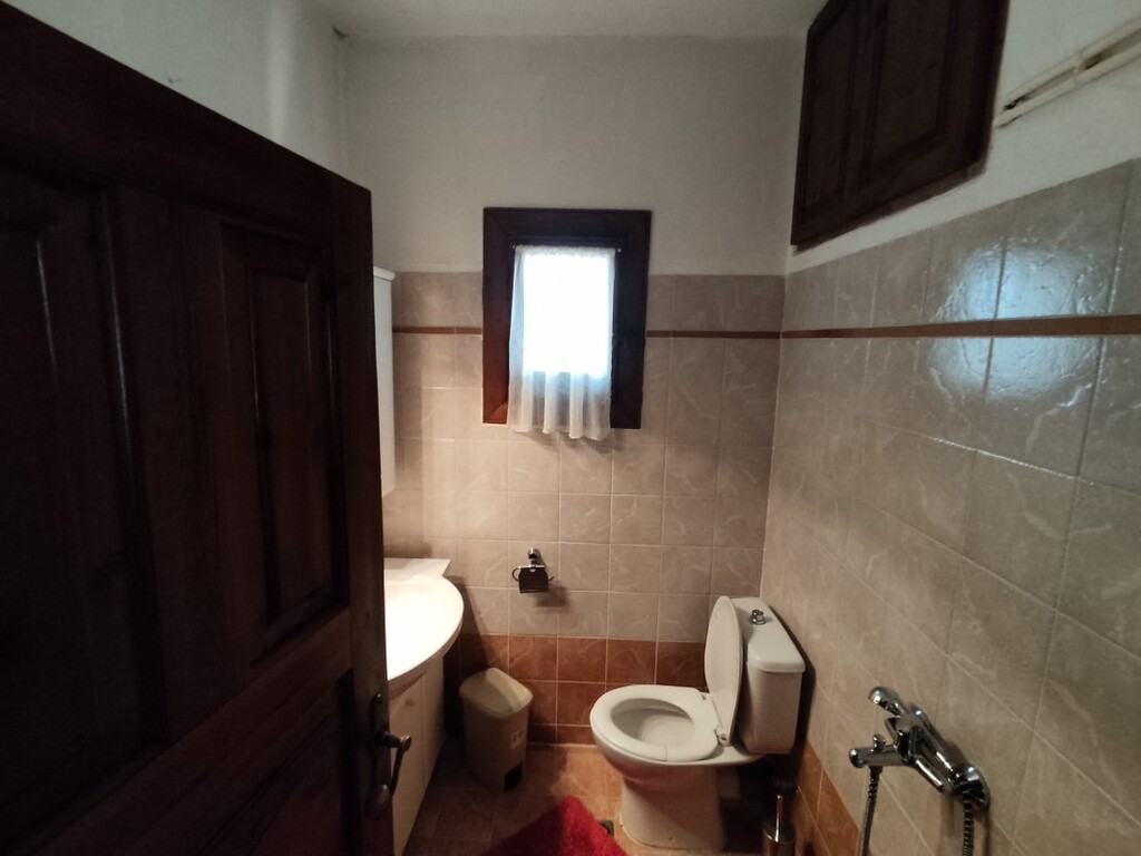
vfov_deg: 81.7
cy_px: 428
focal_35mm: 15
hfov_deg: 98.2
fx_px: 494
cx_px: 570
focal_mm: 1.6
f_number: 2.2
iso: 411
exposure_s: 1/33
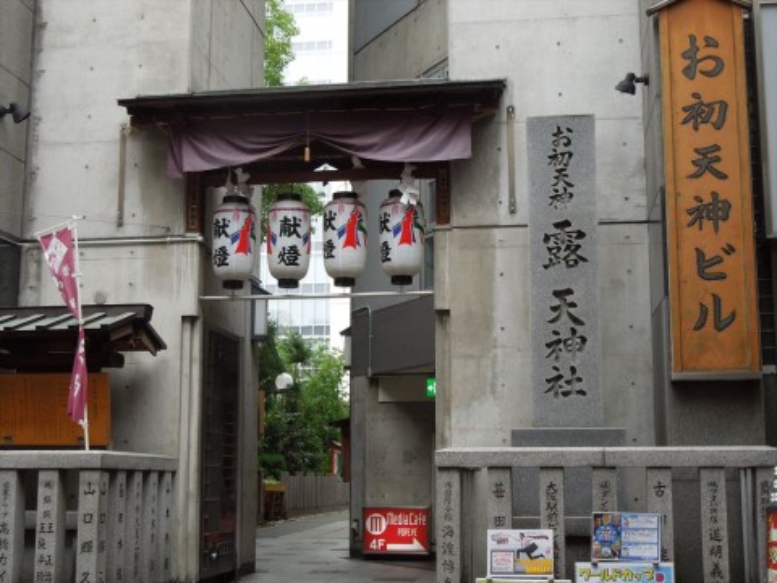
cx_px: 388
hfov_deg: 39.7
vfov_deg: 30.3
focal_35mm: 48
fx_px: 1077
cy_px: 292
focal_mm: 8.7
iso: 100
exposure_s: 1/100
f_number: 4
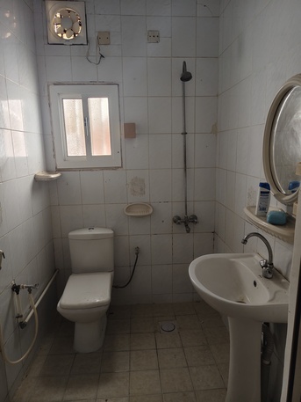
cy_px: 201
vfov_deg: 73.9
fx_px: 267
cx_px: 150
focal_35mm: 23
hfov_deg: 58.9
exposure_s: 1/33.3
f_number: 1.88
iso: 1555
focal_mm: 5.56
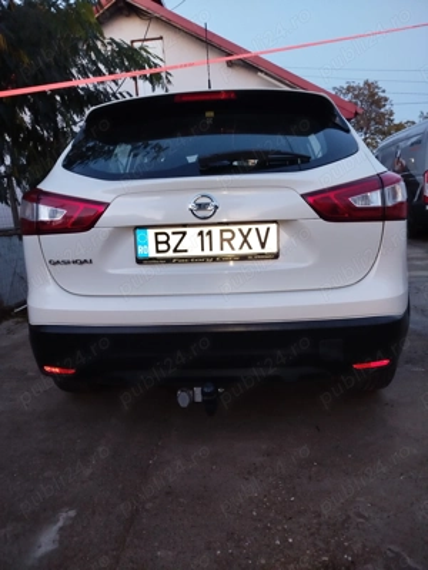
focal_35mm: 24
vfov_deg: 71.6
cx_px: 214
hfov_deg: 56.8
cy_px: 285
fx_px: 396
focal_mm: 5.31
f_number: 1.7
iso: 500
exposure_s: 1/25
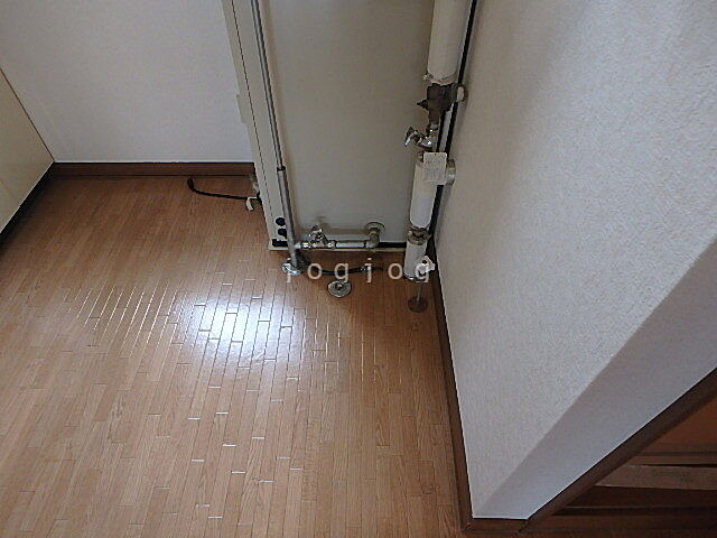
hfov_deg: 79.0
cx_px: 358
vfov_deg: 63.4
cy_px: 269
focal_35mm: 21
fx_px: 435
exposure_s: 1/50
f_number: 3.5
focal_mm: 3.7
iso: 200
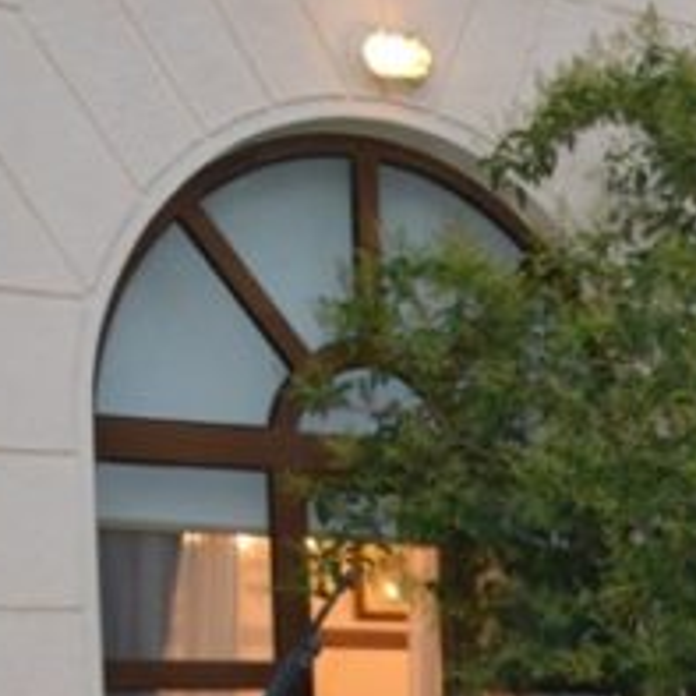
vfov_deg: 7.4
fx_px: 5282
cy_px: 973
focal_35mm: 232
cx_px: 1251
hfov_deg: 7.3
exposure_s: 1/60
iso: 800
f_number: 5
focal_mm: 35
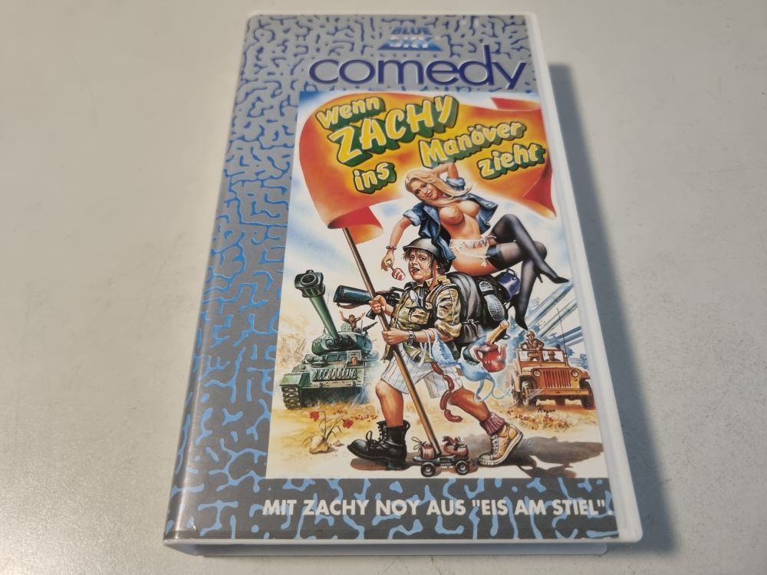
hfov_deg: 67.3
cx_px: 384
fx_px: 576
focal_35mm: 26
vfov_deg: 53.1
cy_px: 288
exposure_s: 1/50
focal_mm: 5.4
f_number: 1.8
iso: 320
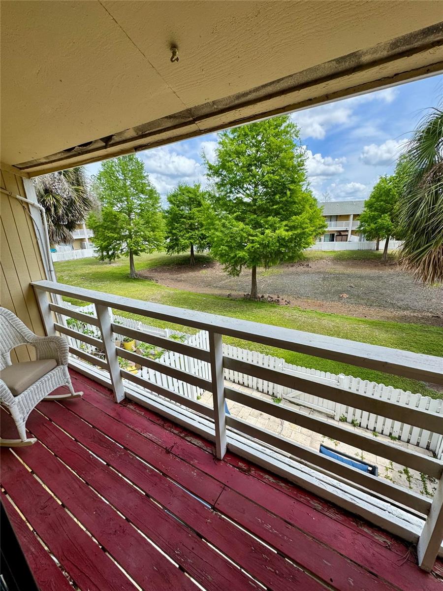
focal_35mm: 14
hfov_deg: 85.7
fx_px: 239
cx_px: 222
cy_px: 296
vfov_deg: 102.1
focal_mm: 2.22
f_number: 2.2
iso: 50
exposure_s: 1/910
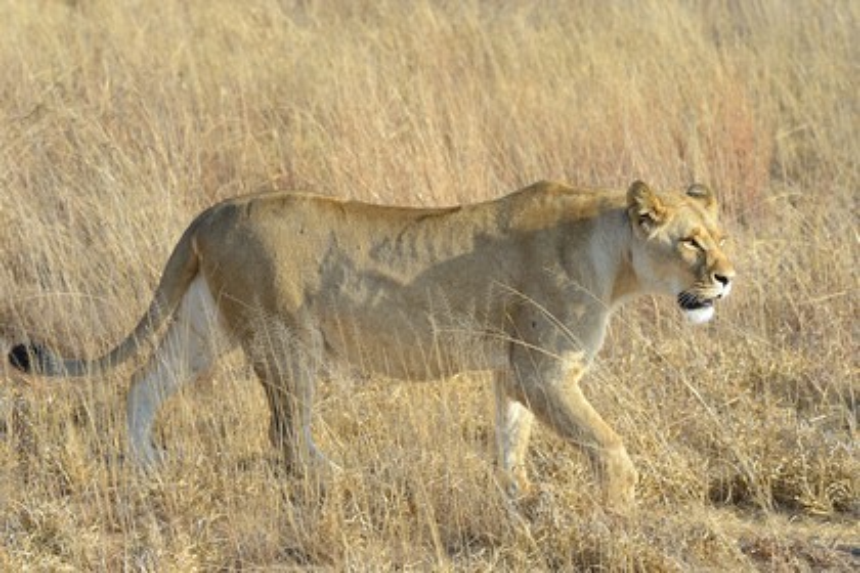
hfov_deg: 12.5
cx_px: 430
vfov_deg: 8.3
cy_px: 286
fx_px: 3941
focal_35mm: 165
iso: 400
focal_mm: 165
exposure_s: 1/640
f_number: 7.1
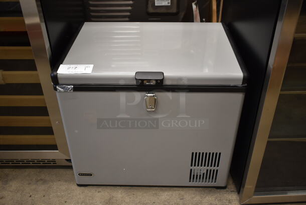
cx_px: 153
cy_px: 102
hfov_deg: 53.1
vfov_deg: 37.0
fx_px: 306
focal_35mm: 36
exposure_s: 1/40
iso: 640
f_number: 3.8
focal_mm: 24
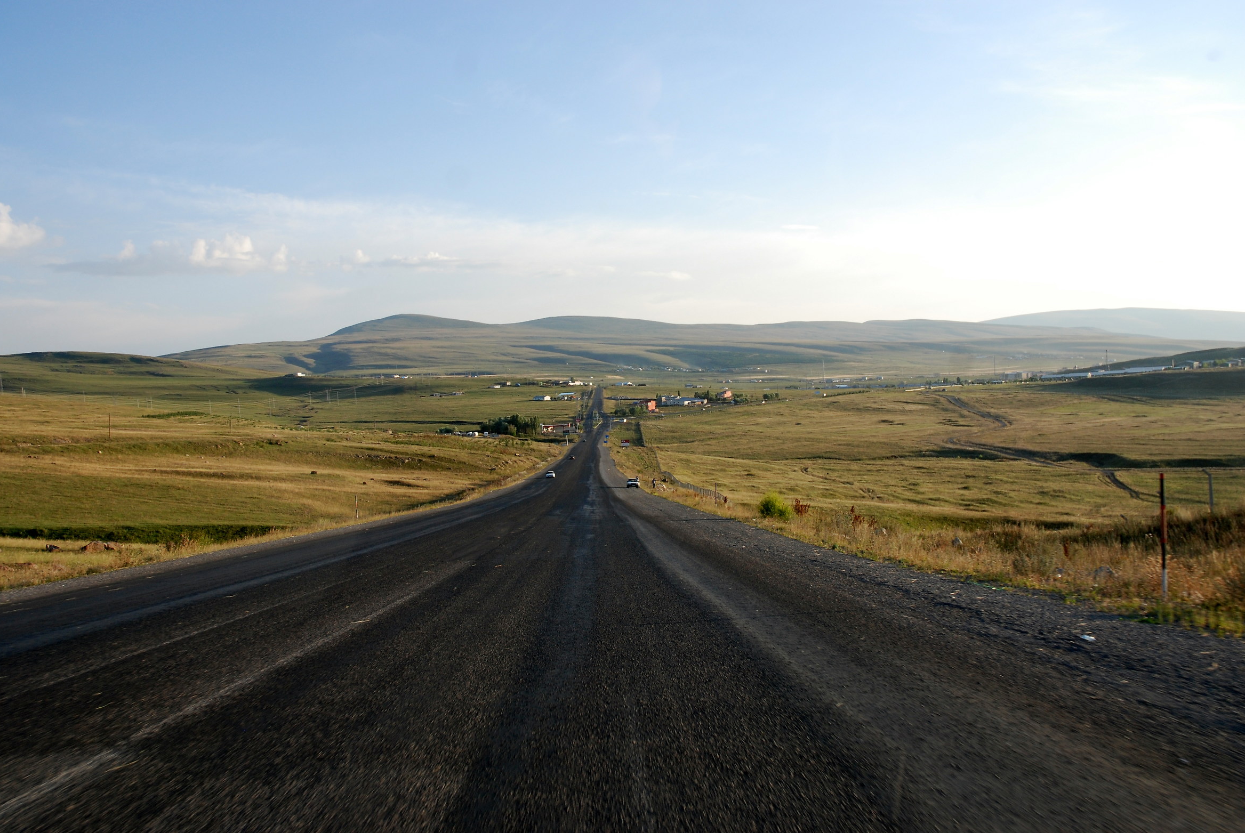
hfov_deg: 51.8
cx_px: 617
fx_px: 1281
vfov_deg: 36.0
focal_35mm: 37
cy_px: 419
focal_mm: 24
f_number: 5.6
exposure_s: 1/200
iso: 200
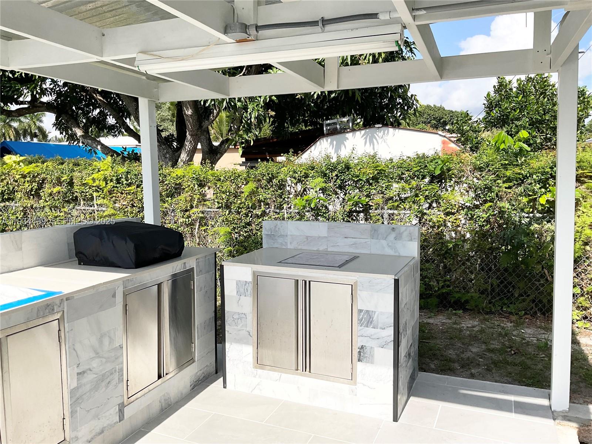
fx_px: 496
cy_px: 222
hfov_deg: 61.7
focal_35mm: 29
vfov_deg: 48.2
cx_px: 296
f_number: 1.8
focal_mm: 3
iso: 16
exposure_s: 1/1912
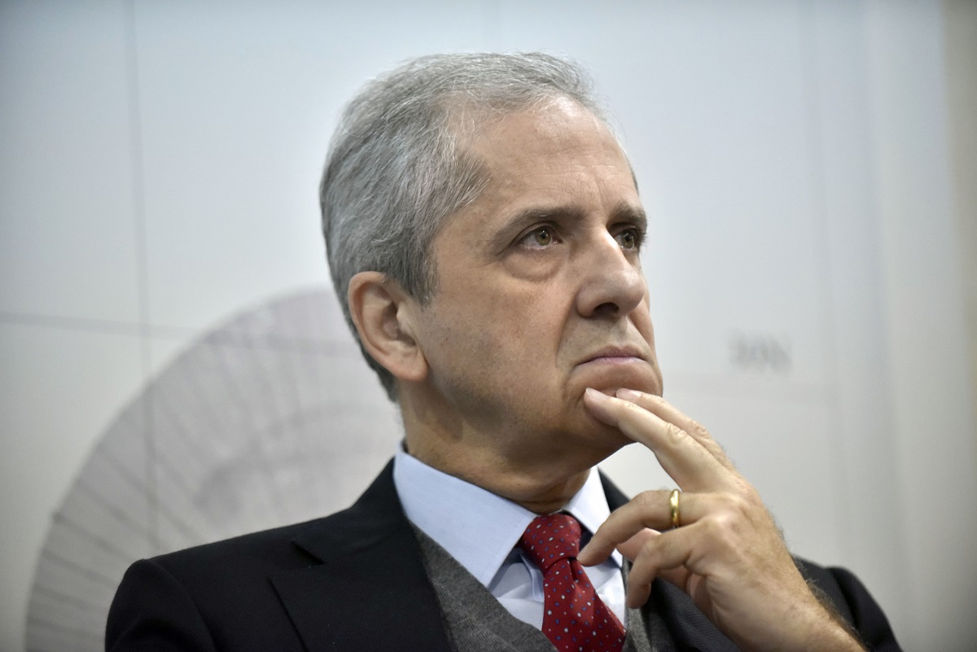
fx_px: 4072
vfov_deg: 9.2
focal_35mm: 150
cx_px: 488
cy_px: 326
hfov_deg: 13.7
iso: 4000
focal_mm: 150
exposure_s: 1/250
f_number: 6.3
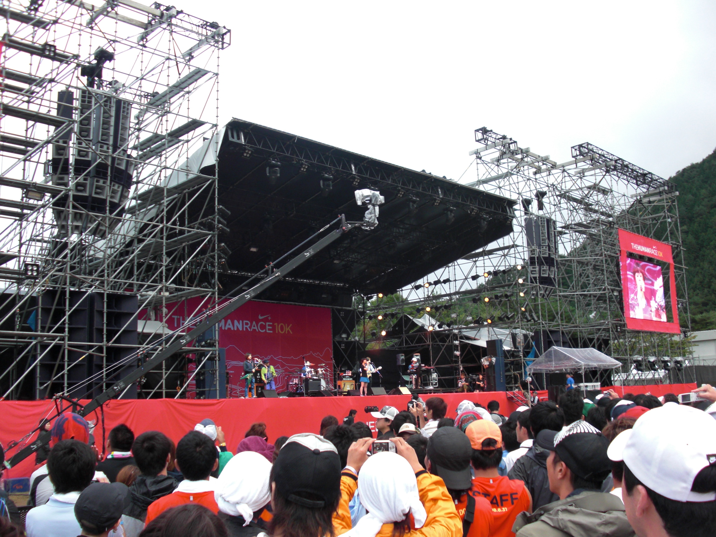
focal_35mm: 36
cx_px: 358
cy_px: 268
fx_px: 745
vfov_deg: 39.7
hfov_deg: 51.4
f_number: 2.8
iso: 100
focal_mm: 6.3
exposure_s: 1/60
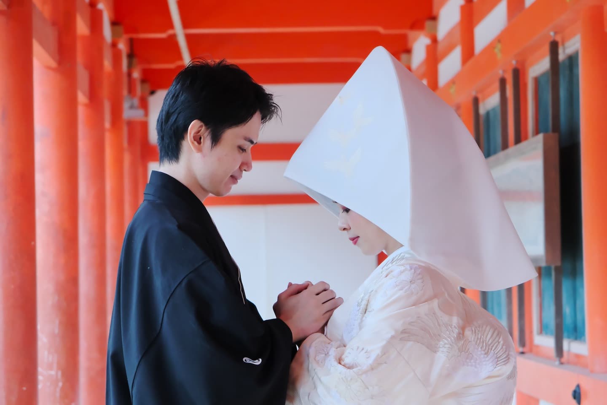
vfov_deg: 11.4
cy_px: 202
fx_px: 2023
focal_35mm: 120
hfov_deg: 17.1
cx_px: 304
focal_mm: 80
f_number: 5
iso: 3200
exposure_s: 1/100
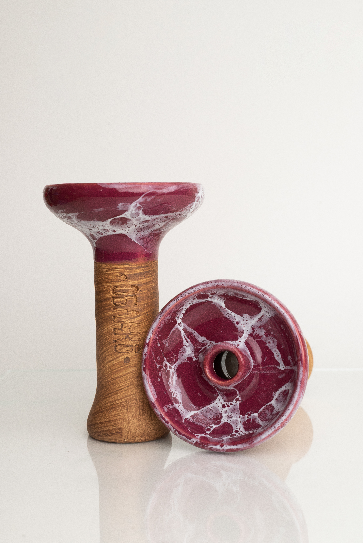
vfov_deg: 39.6
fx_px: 755
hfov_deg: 27.0
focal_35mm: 50
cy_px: 272
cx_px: 182
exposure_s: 1/160
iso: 1000
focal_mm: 50
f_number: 11
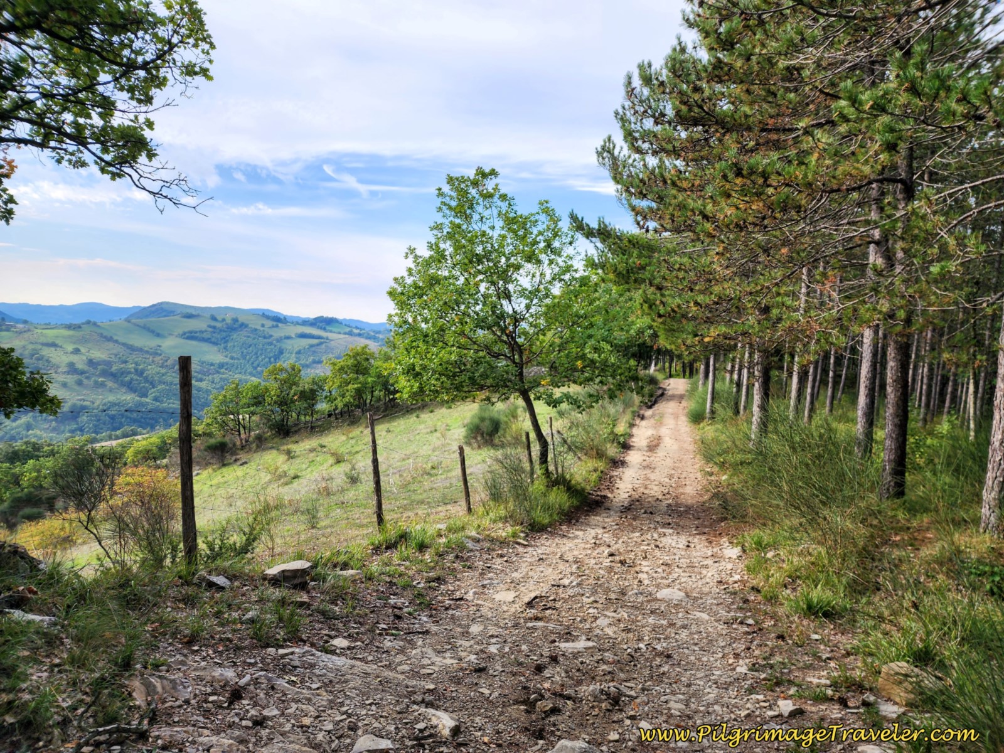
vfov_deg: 58.9
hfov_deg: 73.9
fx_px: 667
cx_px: 502
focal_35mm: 23
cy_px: 376
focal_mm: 6.4
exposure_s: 1/485
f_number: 1.8
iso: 12
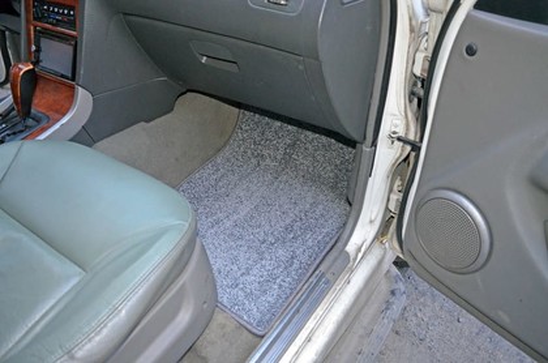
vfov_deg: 47.7
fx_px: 410
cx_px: 274
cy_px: 182
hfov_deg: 67.5
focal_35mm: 27
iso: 2500
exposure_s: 1/60
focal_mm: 18
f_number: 3.5
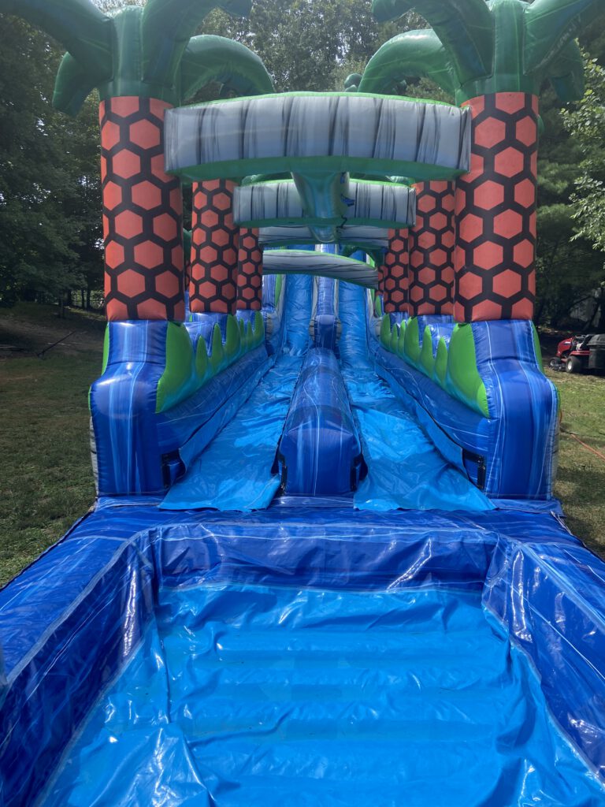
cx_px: 302
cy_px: 404
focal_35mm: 26
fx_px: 606
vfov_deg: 67.3
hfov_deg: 53.1
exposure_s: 1/1330
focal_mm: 4.25
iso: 32
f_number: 1.8
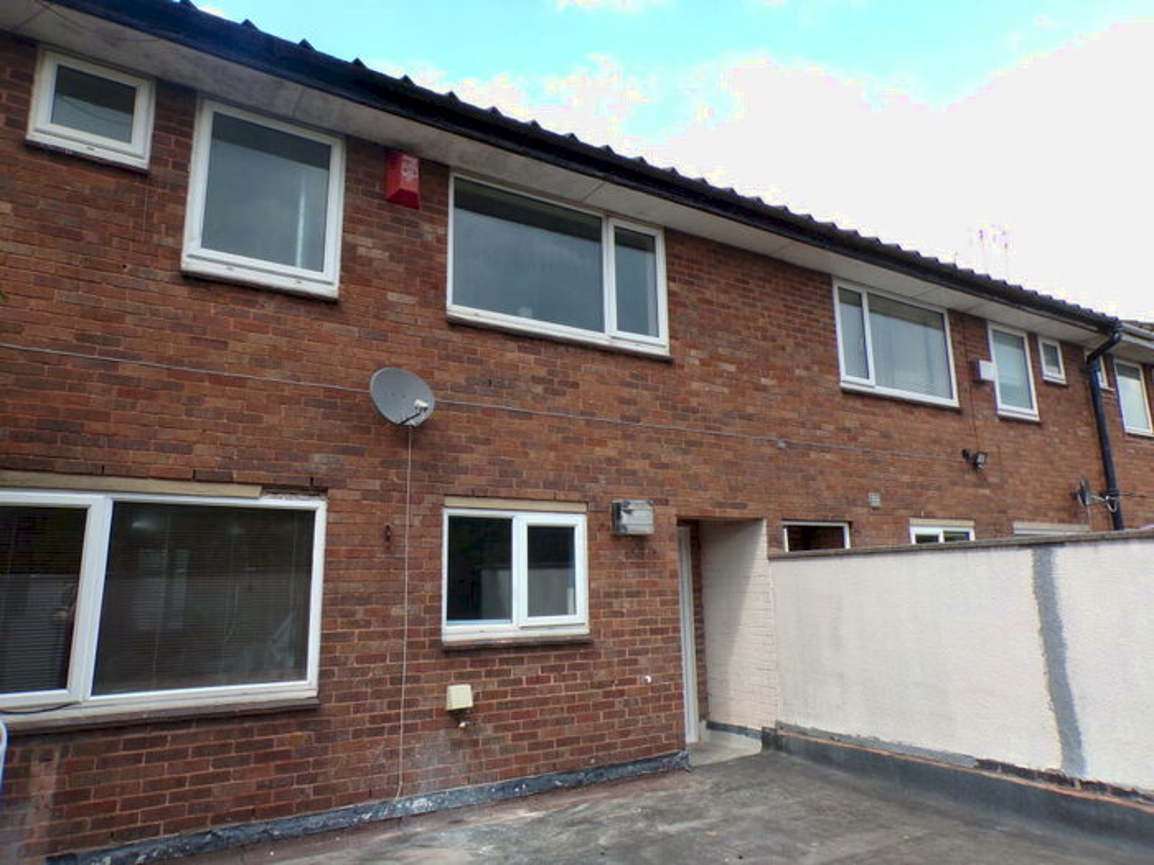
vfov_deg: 56.8
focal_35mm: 24
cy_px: 432
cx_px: 577
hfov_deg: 71.6
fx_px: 800
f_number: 5.8
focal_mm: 4.3
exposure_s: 1/140
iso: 80
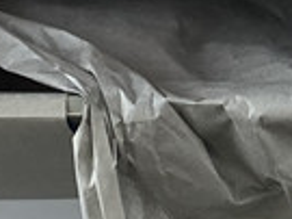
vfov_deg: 7.3
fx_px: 1627
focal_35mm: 193
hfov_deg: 10.0
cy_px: -262
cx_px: 409
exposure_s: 1/100
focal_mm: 4.25
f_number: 1.8
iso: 100
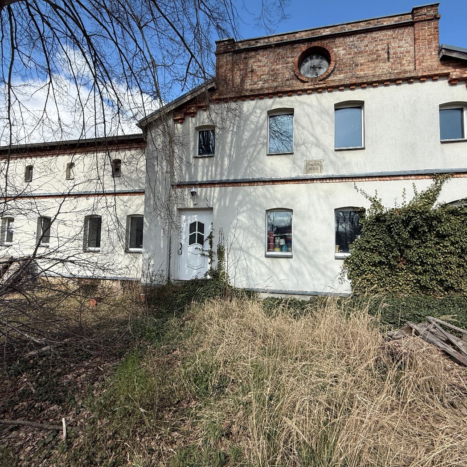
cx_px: 250
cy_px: 229
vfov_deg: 84.0
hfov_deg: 83.8
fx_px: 259
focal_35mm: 17
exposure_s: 1/1698
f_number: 2.2
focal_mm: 2.22
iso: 50
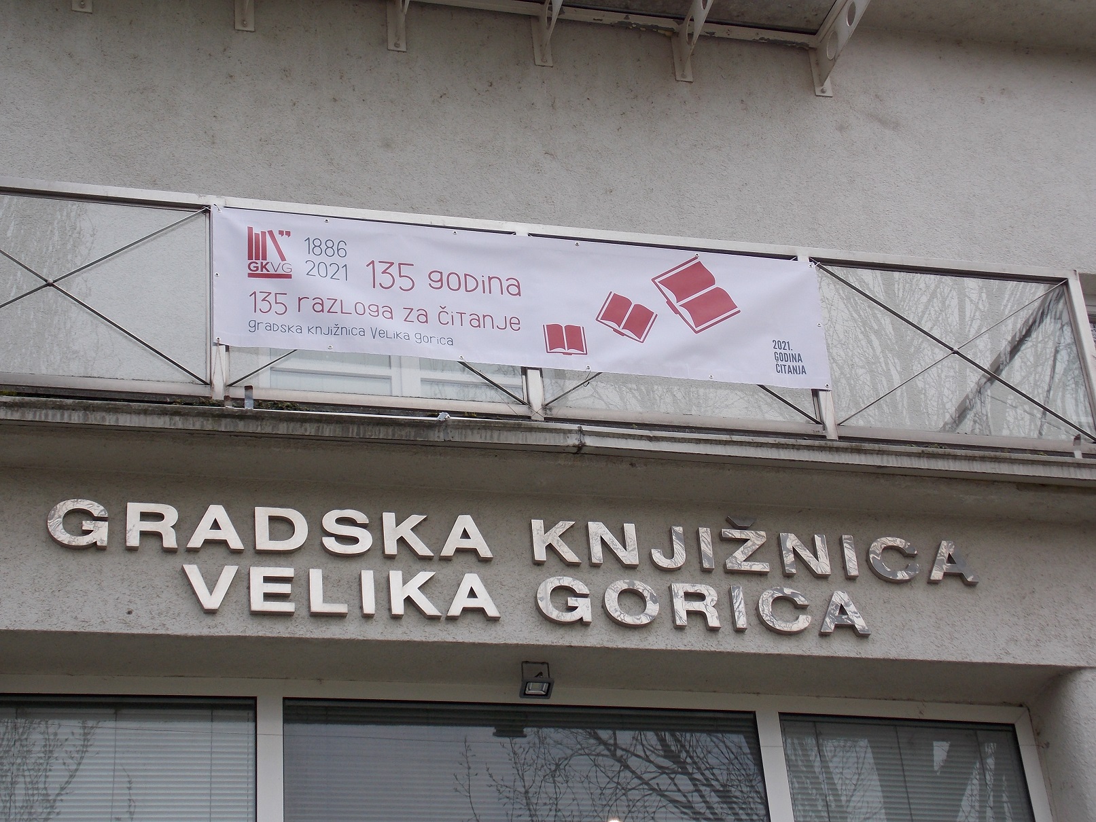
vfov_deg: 22.6
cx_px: 548
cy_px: 411
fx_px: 2058
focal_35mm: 65
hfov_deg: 29.8
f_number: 4.1
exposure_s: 1/200
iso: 80
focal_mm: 11.5
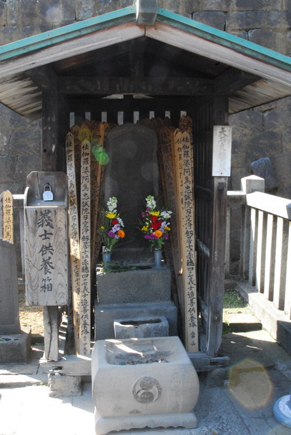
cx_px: 146
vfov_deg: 46.4
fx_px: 508
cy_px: 218
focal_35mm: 42
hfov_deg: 32.0
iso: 1600
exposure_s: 1/40
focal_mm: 28
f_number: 22
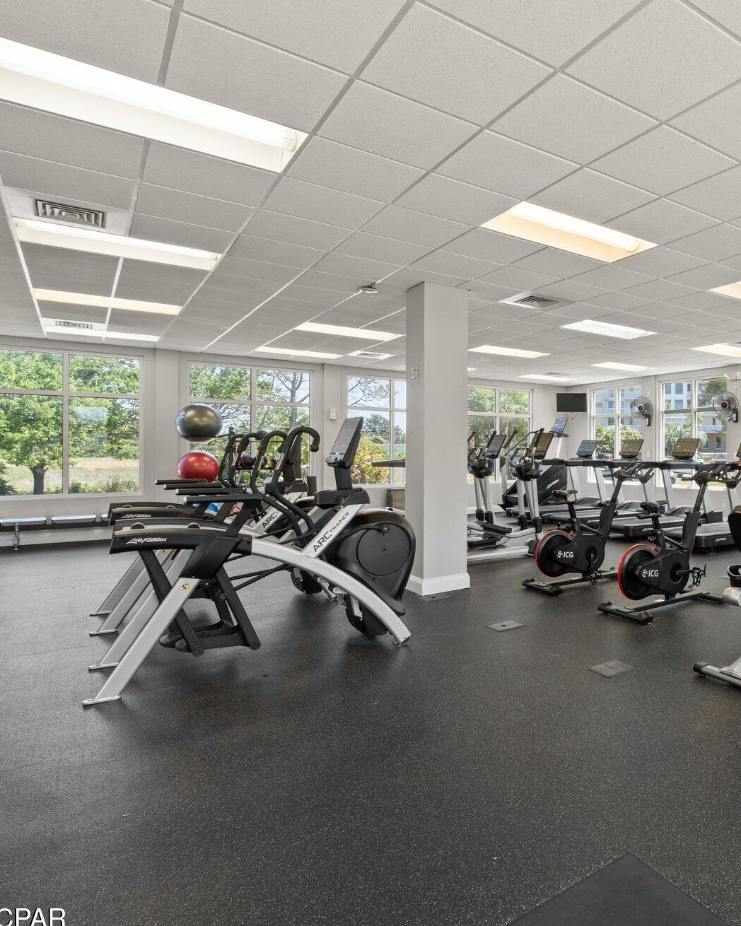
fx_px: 603
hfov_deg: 56.8
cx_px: 627
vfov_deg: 75.0
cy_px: 480
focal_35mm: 22
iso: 320
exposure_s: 1/5
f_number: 8
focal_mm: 10
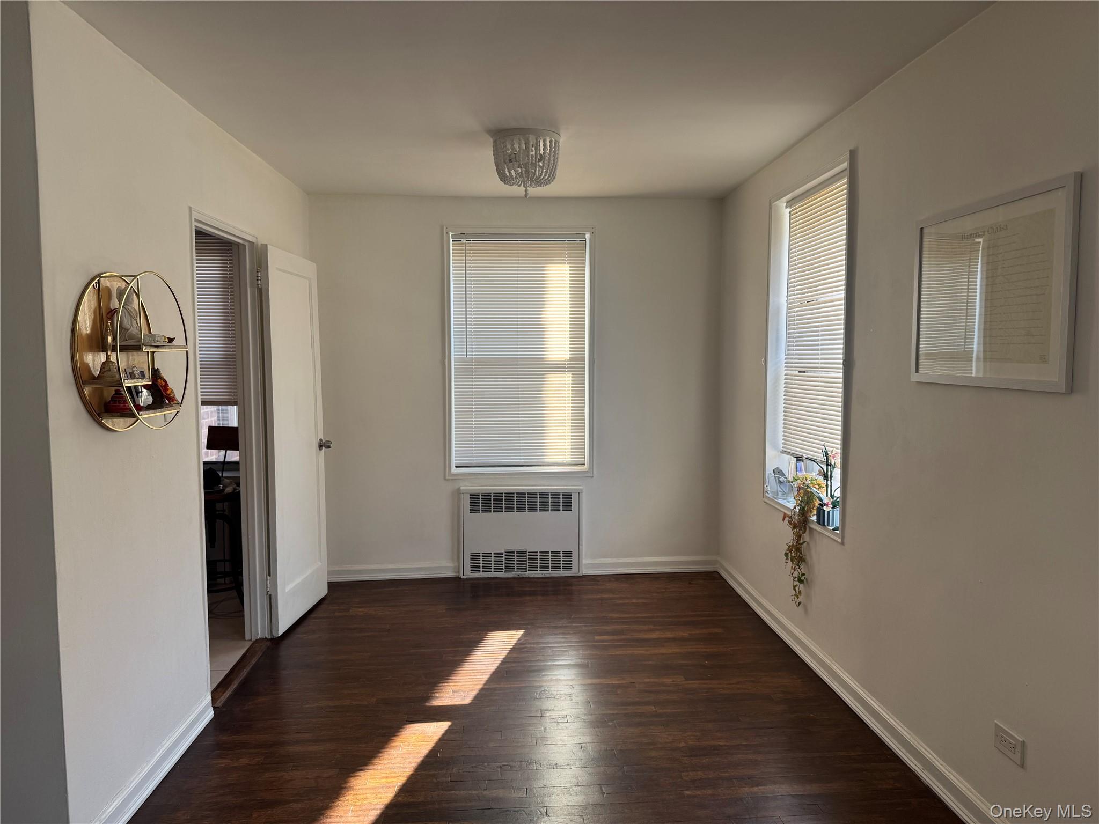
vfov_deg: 56.8
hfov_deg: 71.6
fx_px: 762
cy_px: 412
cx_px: 550
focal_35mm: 24
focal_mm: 6.76
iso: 100
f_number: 1.78
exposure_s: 1/121
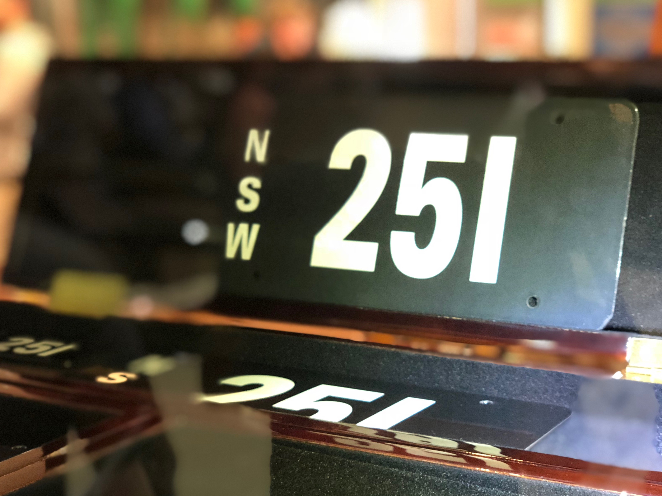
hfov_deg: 36.8
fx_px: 994
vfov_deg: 28.0
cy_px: 248
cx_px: 331
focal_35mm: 52
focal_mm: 6
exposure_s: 1/13
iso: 160
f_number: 2.4
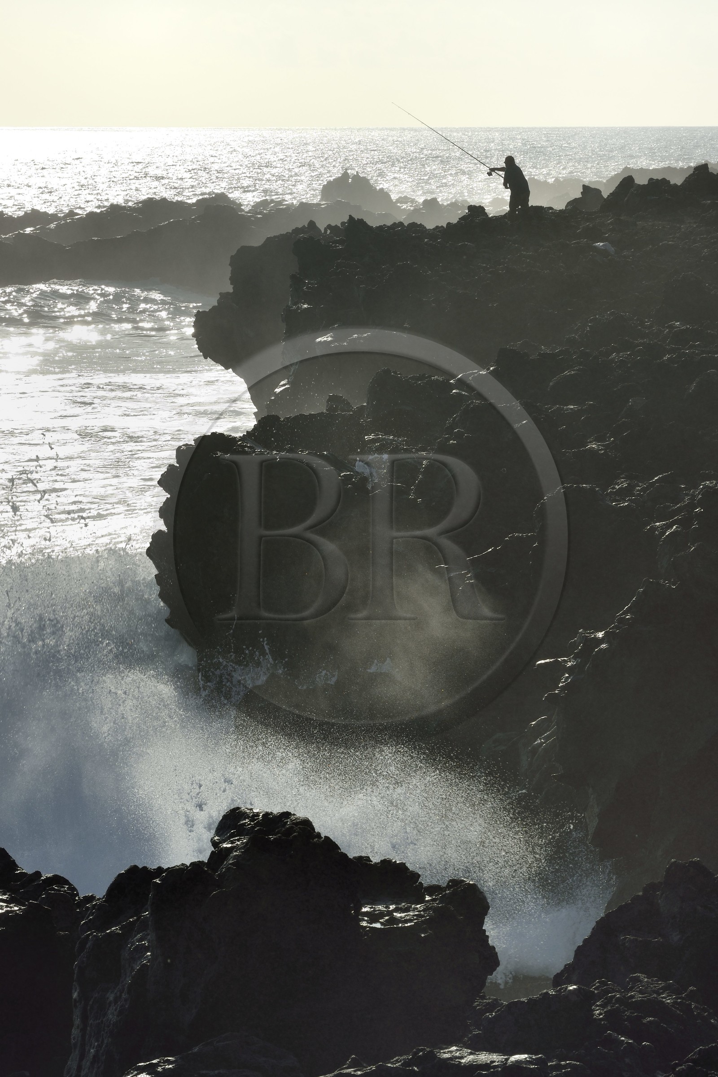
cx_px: 359
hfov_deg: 8.6
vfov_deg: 12.8
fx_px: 4788
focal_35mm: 160
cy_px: 538
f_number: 20
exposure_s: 1/250
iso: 200
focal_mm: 160
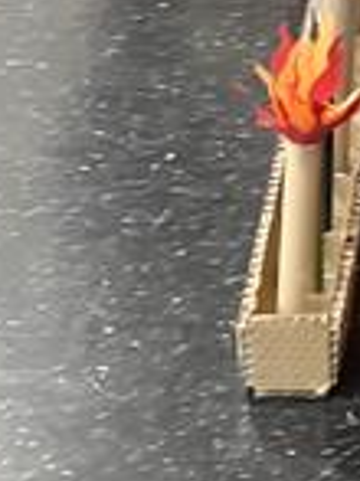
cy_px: 26
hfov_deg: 11.6
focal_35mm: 113
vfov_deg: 17.1
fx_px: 1569
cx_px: 740
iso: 500
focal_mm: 5.7
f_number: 1.5
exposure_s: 1/40
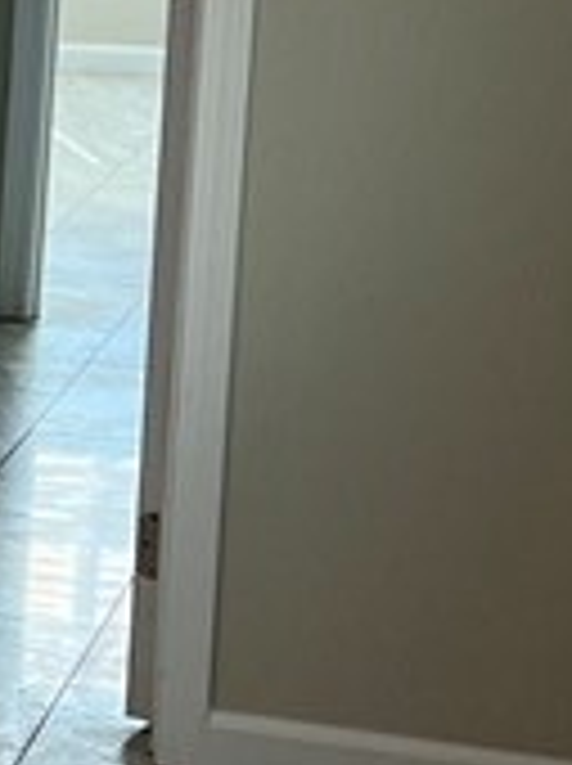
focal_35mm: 157
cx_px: -1103
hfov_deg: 8.1
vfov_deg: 12.6
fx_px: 3468
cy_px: 230
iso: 100
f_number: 1.5
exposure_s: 1/120
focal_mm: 5.7
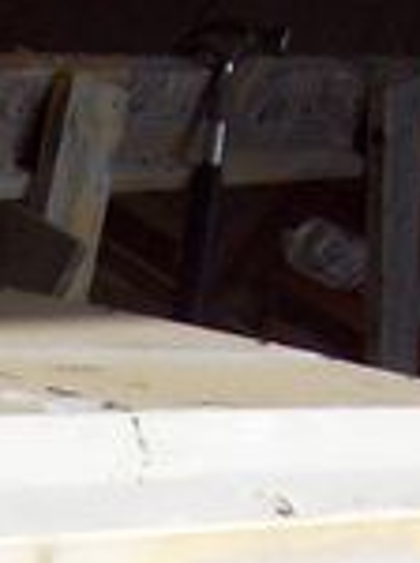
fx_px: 2498
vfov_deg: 11.7
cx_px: -248
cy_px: 1073
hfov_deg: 9.3
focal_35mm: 154
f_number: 4.8
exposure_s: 1/604
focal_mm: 6
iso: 80
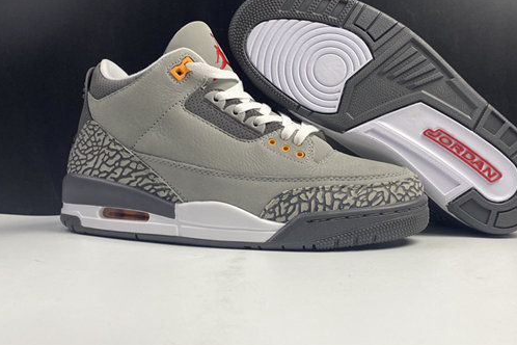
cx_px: 308
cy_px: 168
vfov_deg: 35.1
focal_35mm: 38
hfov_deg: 50.4
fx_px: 546
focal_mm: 4.25
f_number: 1.8
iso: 40
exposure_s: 1/100
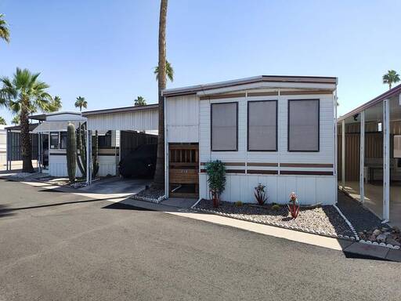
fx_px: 290
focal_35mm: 25
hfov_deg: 69.4
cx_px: 200
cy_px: 150
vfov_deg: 54.9
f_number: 1.5
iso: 102
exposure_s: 1/1882
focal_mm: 4.15
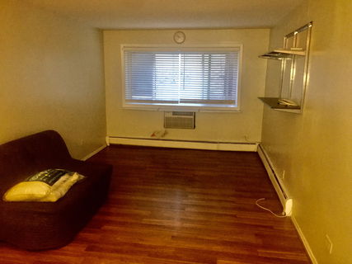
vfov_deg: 48.2
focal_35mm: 29
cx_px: 176
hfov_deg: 61.7
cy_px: 132
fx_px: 295
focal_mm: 4.15
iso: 200
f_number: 2.2
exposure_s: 1/16
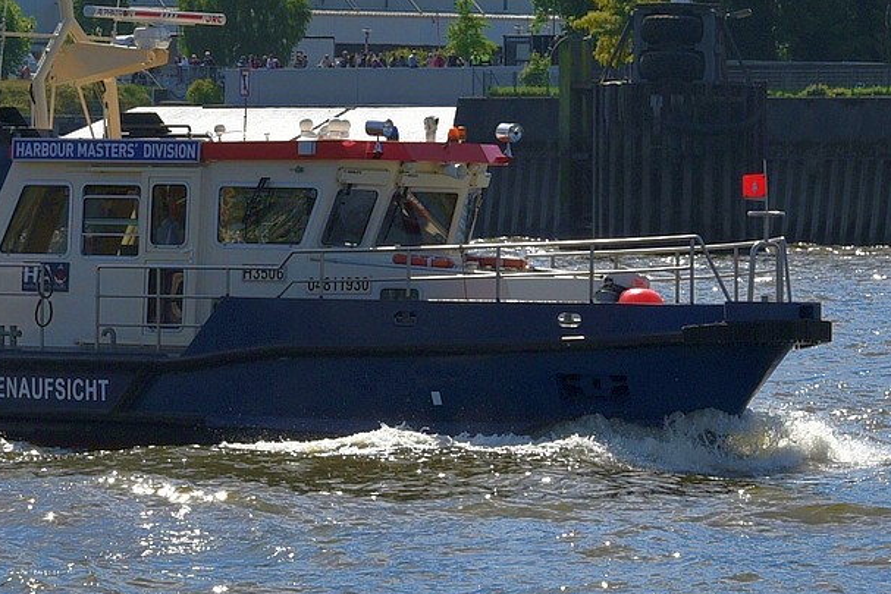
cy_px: 199
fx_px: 3119
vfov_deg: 10.9
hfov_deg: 16.2
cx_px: 245
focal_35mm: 126
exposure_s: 1/500
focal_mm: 85
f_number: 11
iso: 200
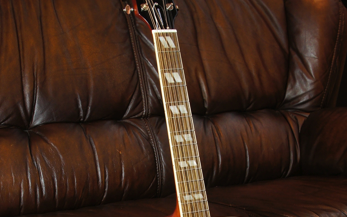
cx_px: 189
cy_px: 234
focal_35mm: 84
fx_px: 794
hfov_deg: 24.6
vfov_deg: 15.2
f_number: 8
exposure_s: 1/8
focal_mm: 30
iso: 400
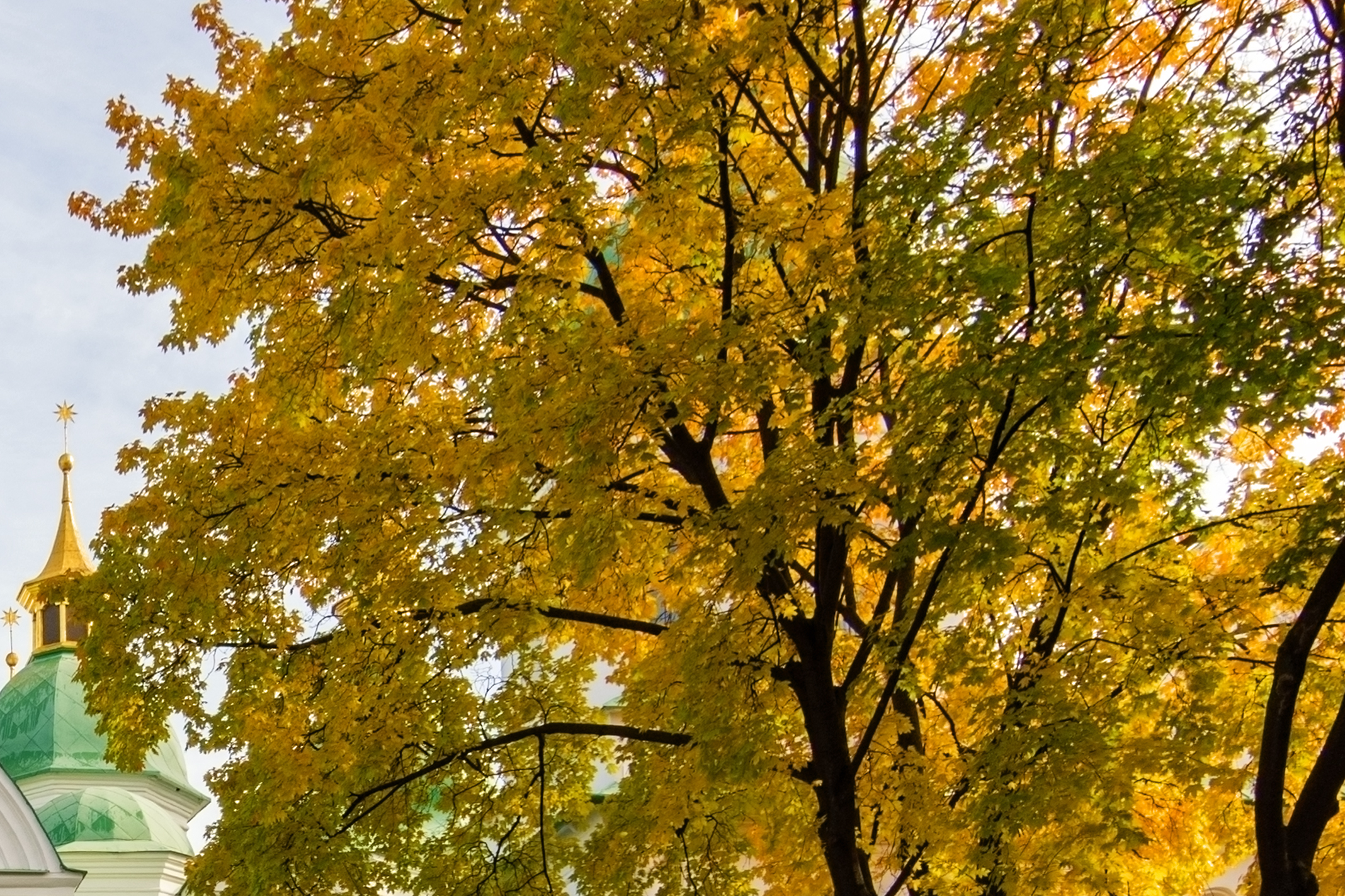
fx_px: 2204
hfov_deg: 30.1
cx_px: -174
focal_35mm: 59
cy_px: 711
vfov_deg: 22.7
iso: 200
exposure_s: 1/200
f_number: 8
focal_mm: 14
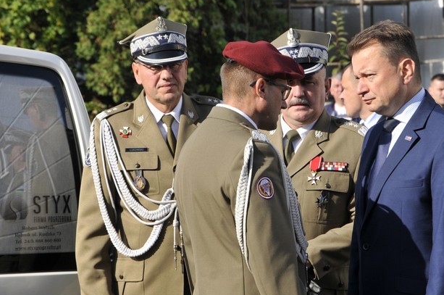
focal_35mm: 192
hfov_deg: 10.7
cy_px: 161
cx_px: 267
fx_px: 2365
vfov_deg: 7.1
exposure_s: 1/320
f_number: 7.1
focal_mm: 98
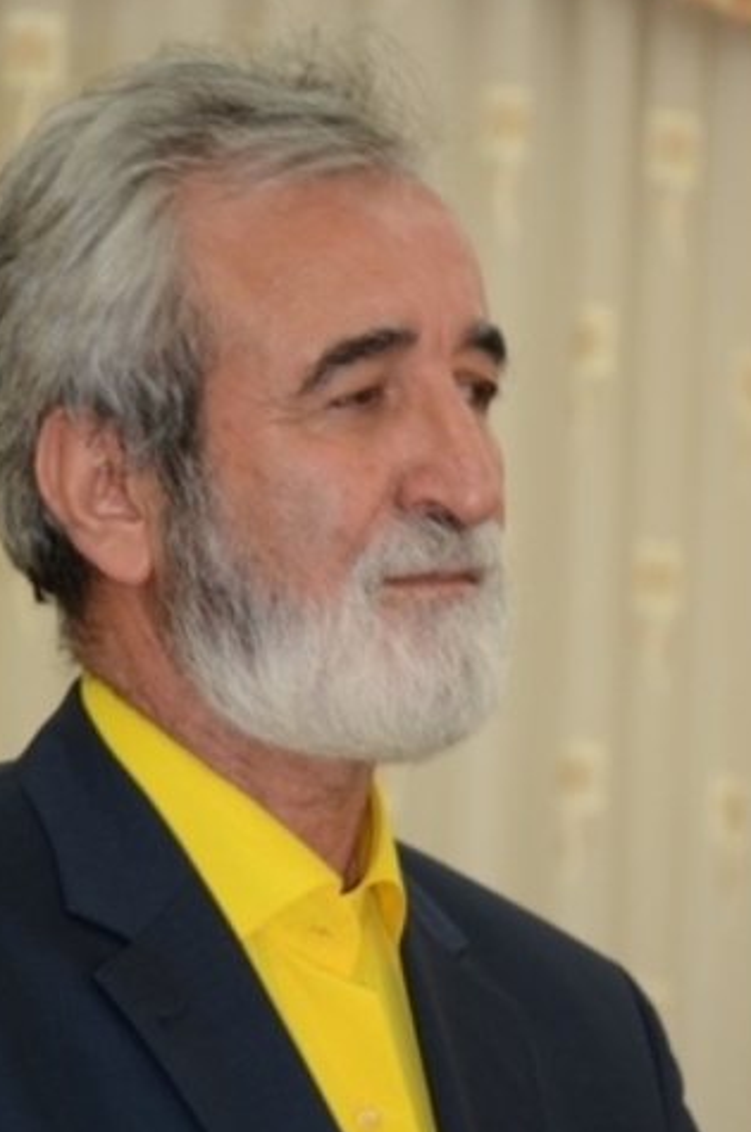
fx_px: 6458
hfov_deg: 6.7
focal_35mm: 206
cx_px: 359
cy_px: 596
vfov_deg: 10.0
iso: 100
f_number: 5.6
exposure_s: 1/10
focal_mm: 105
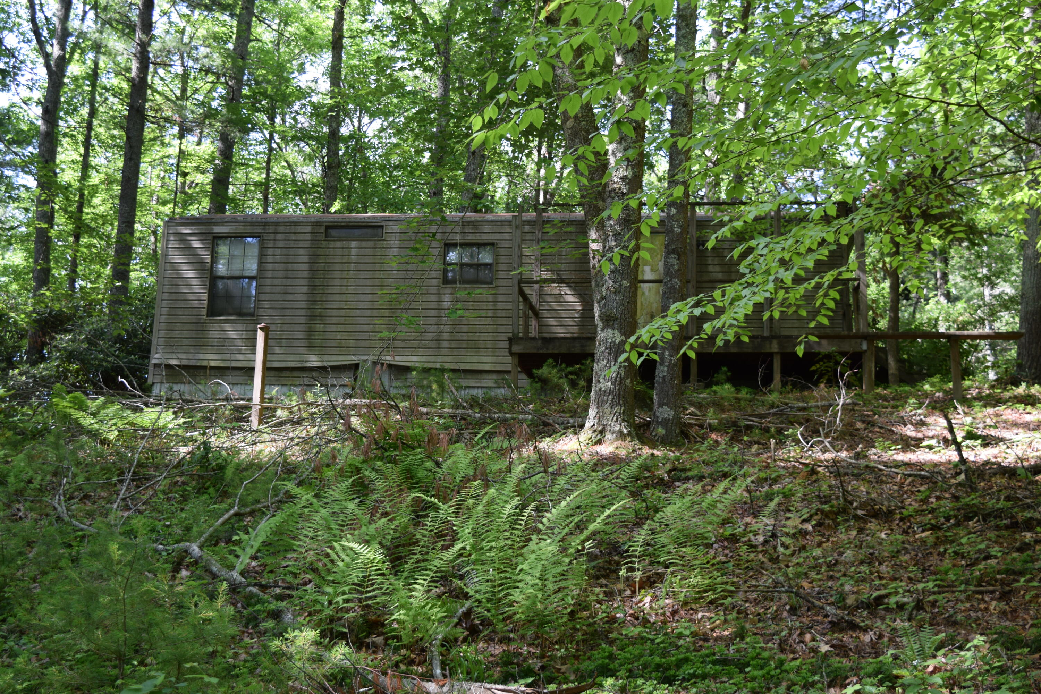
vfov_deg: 28.1
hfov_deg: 41.1
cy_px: 347
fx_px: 1388
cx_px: 520
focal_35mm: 48
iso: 400
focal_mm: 32
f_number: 6.3
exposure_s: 1/160
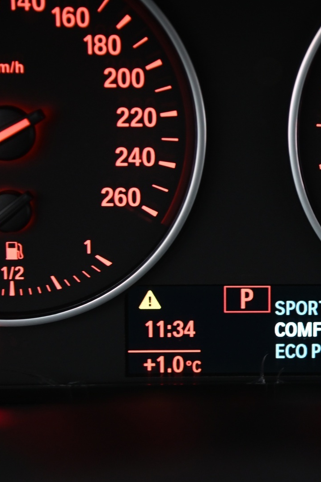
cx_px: 287
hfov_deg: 10.6
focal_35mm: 128
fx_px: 1713
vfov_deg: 16.0
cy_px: 241
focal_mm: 85
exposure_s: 1/20
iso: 2000
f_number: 4
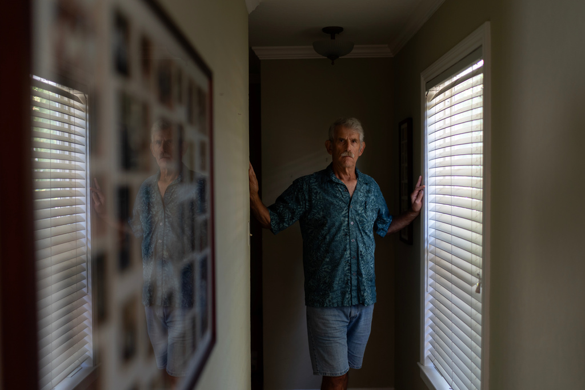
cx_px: 292
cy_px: 195
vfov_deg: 37.9
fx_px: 569
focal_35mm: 35
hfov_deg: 54.4
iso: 320
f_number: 1.4
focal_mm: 35
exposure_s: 1/125
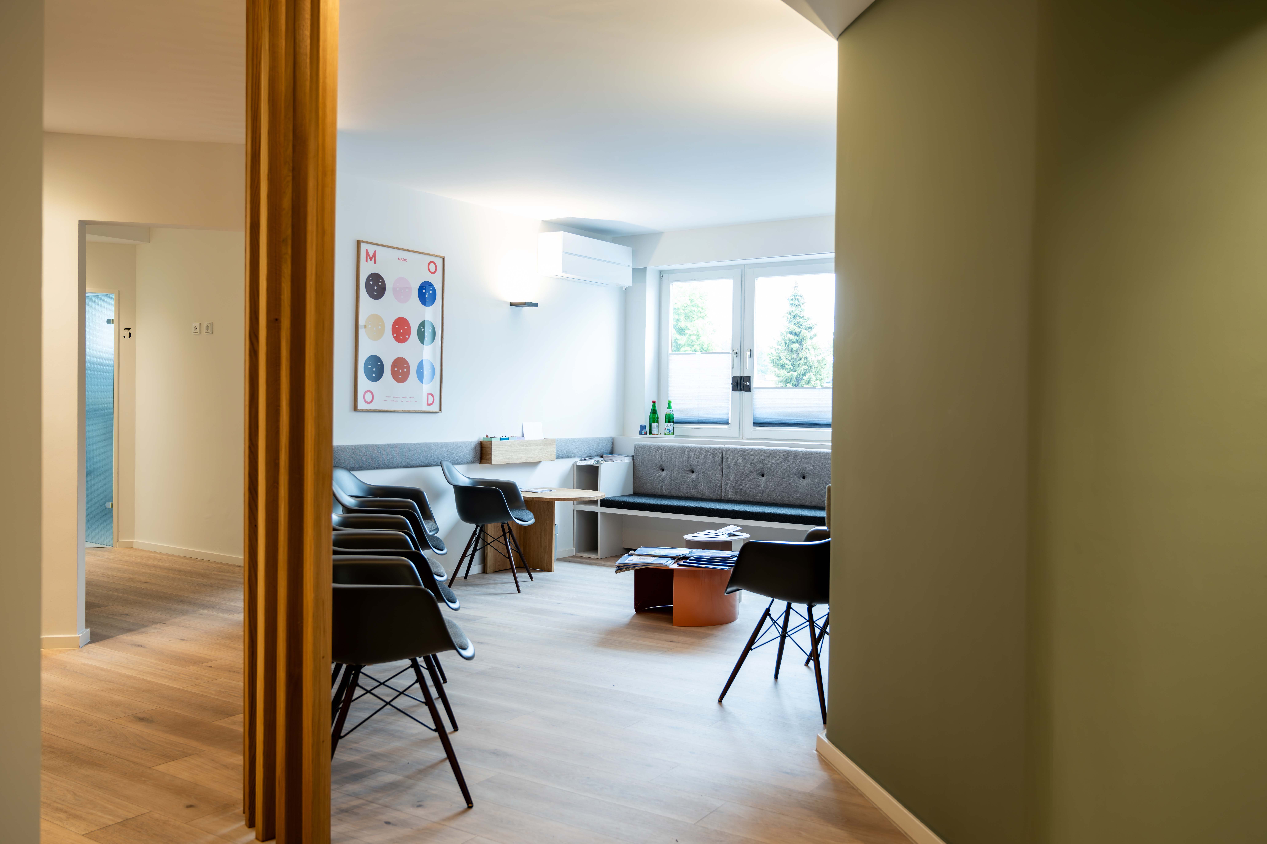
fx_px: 1056
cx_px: 634
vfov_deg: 43.6
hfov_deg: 61.9
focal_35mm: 30
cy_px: 422
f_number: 4
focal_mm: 30
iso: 160
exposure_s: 1/13
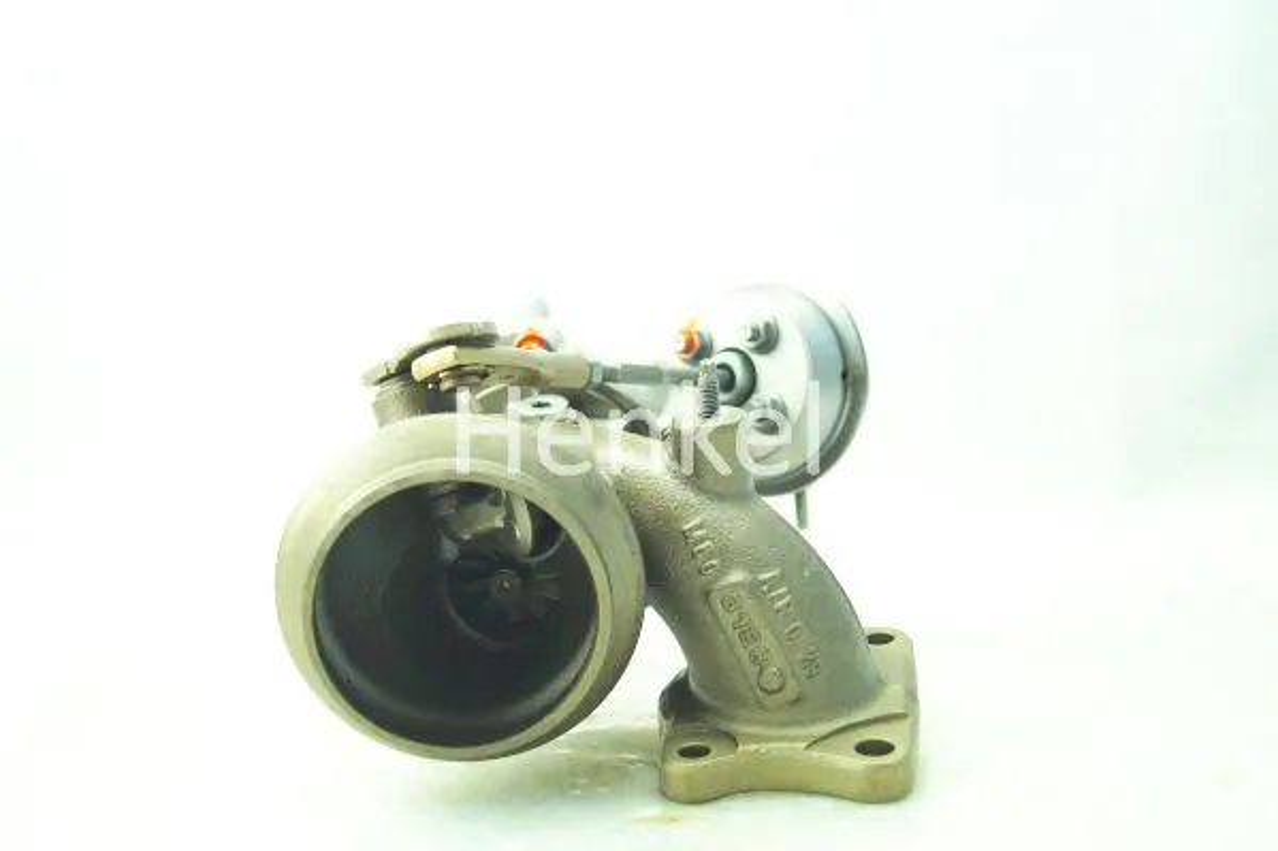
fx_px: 1597
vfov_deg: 29.8
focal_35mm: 45
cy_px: 426
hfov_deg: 43.6
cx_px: 639
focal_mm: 30
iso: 200
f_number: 4.5
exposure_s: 1/160
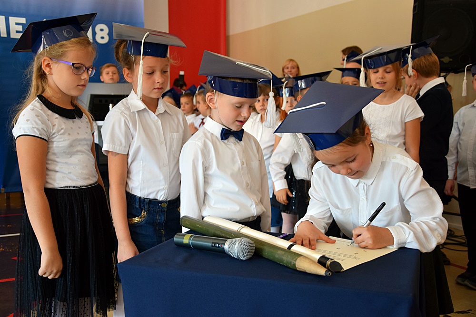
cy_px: 158
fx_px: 555
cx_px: 238
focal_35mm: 42
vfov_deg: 31.9
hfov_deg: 46.4
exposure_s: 1/60
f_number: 4
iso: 560
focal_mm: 28
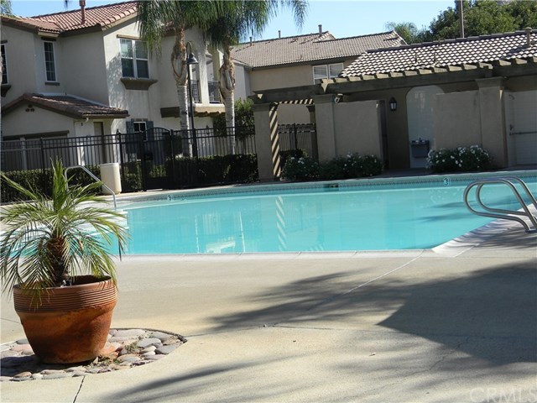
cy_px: 202
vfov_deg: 26.1
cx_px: 268
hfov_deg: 34.3
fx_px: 869
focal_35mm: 56
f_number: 4.1
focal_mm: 10.1
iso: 80
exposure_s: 1/447
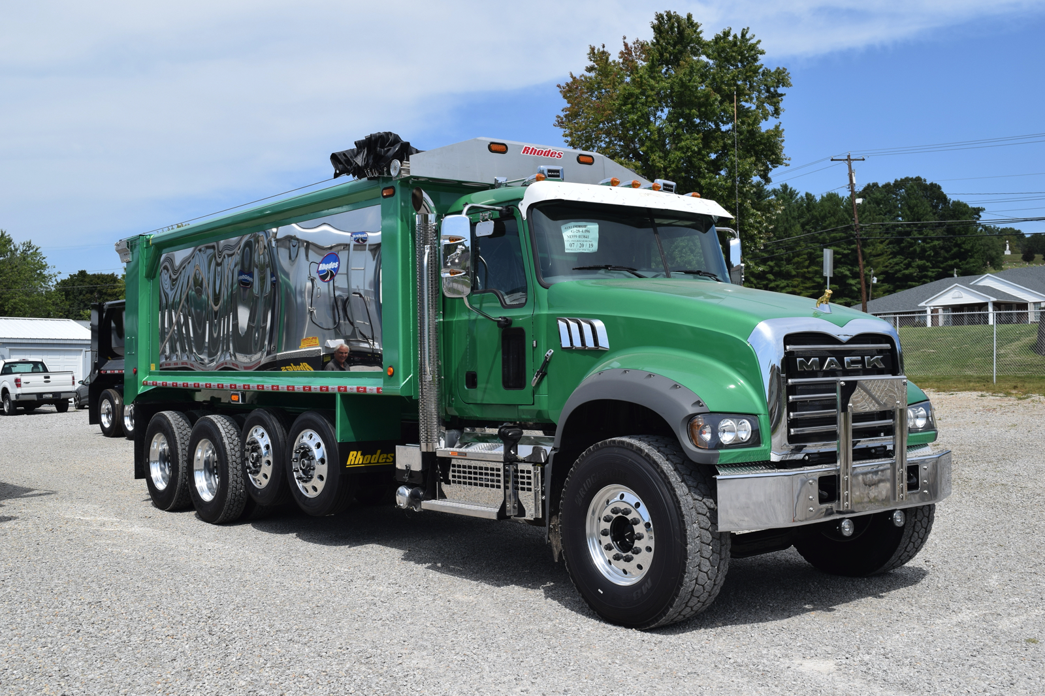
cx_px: 522
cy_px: 348
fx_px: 1132
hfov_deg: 49.6
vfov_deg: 34.2
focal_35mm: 39
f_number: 8
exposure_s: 1/250
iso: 100
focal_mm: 26
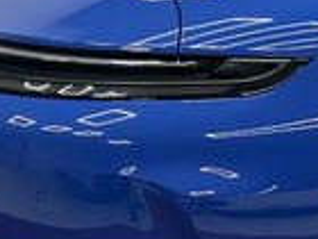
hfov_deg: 14.1
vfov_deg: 11.1
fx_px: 1213
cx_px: 454
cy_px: -27
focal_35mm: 132
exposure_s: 1/100
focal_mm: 6.86
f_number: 1.78
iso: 80
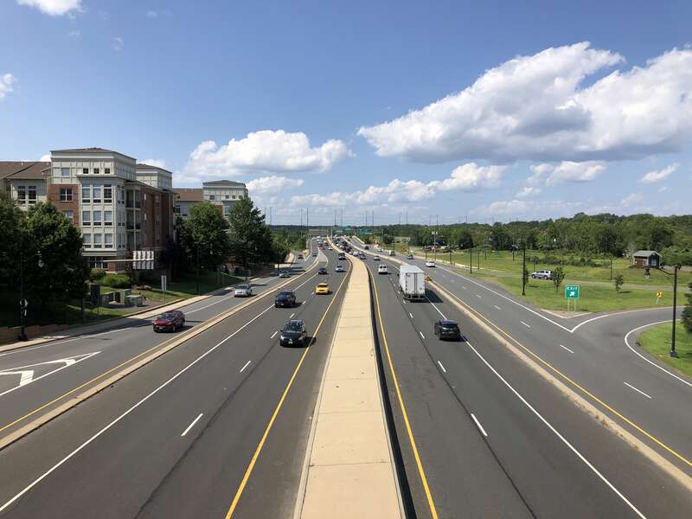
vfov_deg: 49.7
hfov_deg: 63.4
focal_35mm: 28
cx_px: 346
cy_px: 260
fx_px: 560
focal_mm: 4
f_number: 1.8
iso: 20
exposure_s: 1/2558
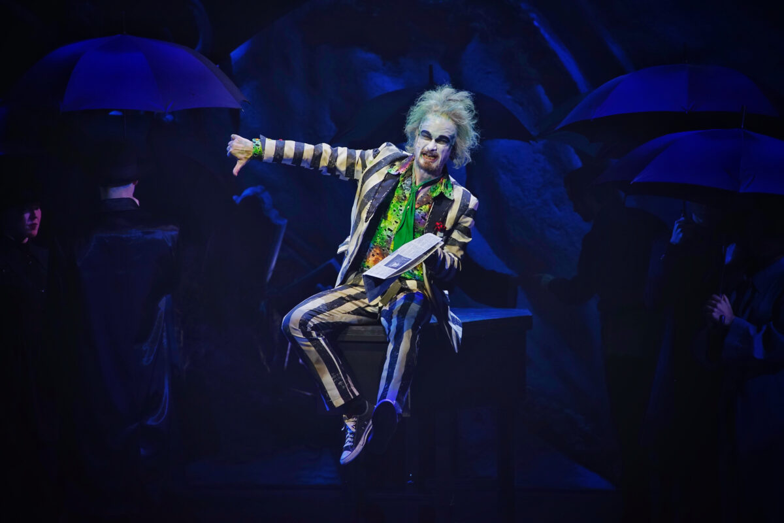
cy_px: 262
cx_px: 392
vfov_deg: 4.6
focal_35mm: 300
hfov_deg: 6.9
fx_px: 6533
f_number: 5.6
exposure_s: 1/160
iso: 1600
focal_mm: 300
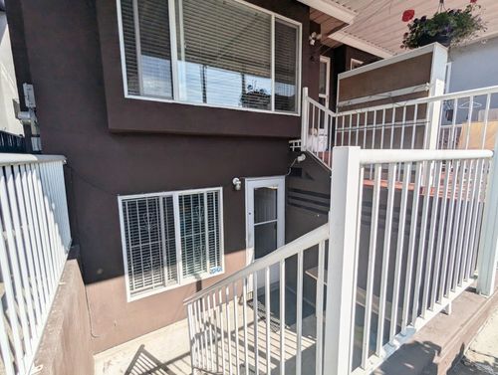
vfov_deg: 78.3
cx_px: 249
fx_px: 231
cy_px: 188
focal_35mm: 16
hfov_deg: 94.4
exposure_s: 1/2632
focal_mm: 2.35
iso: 49
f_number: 2.2
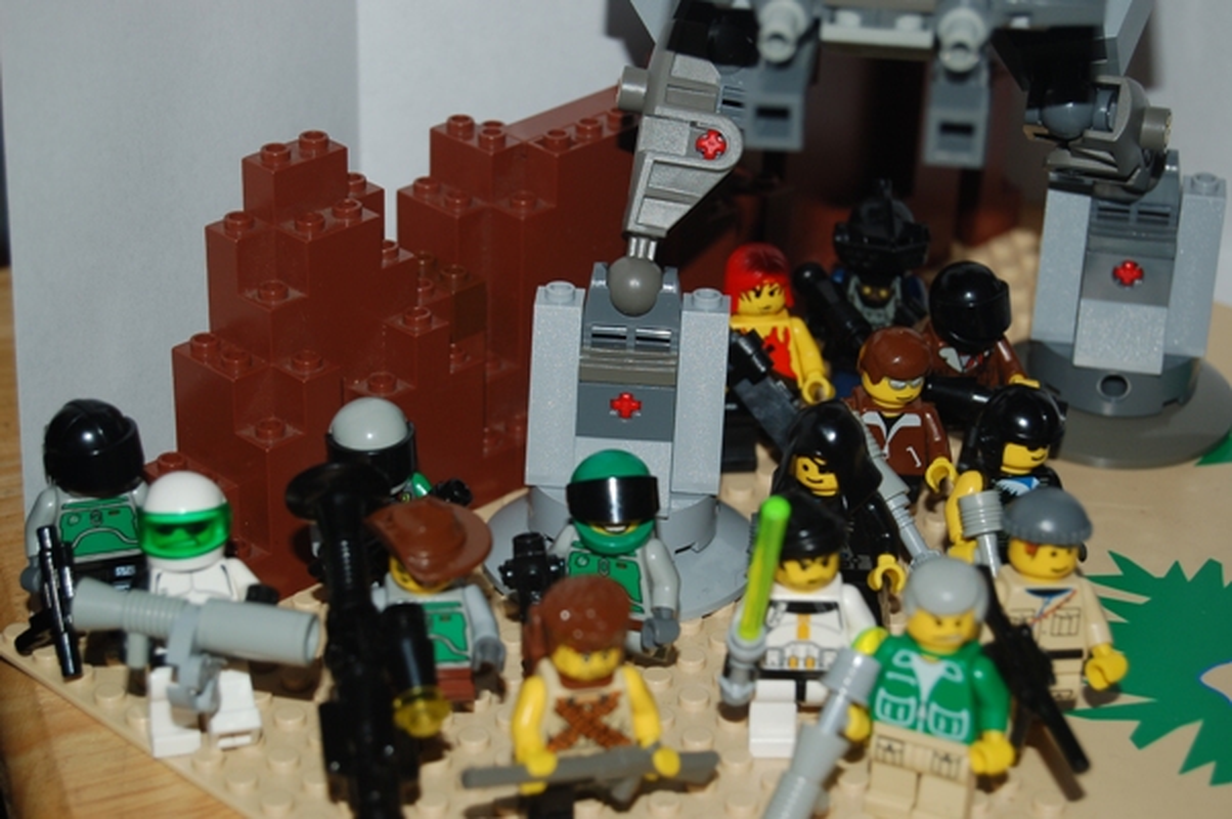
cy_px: 410
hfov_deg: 24.6
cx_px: 616
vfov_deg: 16.5
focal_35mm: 82
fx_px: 2820
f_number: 5.6
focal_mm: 55
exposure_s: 1/125
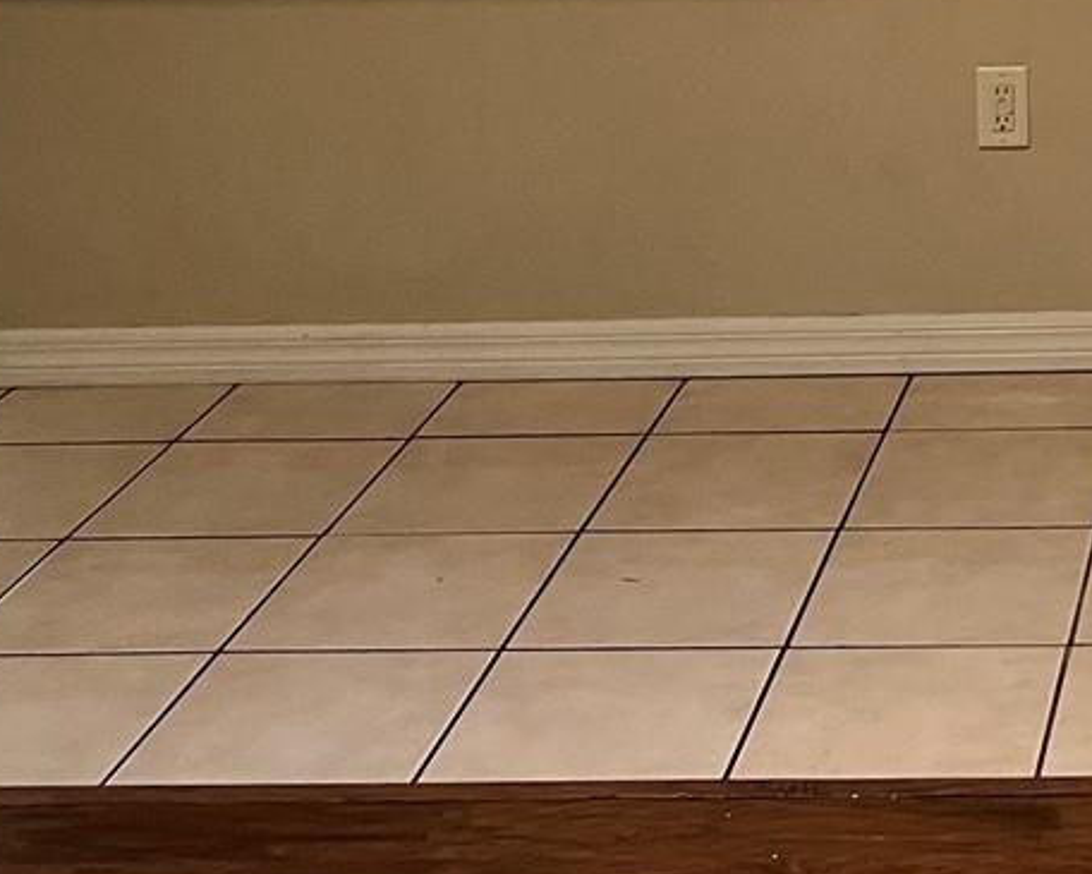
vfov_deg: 16.1
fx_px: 2877
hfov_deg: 20.2
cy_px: -342
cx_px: 1305
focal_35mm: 89
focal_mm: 5.7
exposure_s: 1/60
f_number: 1.5
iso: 320
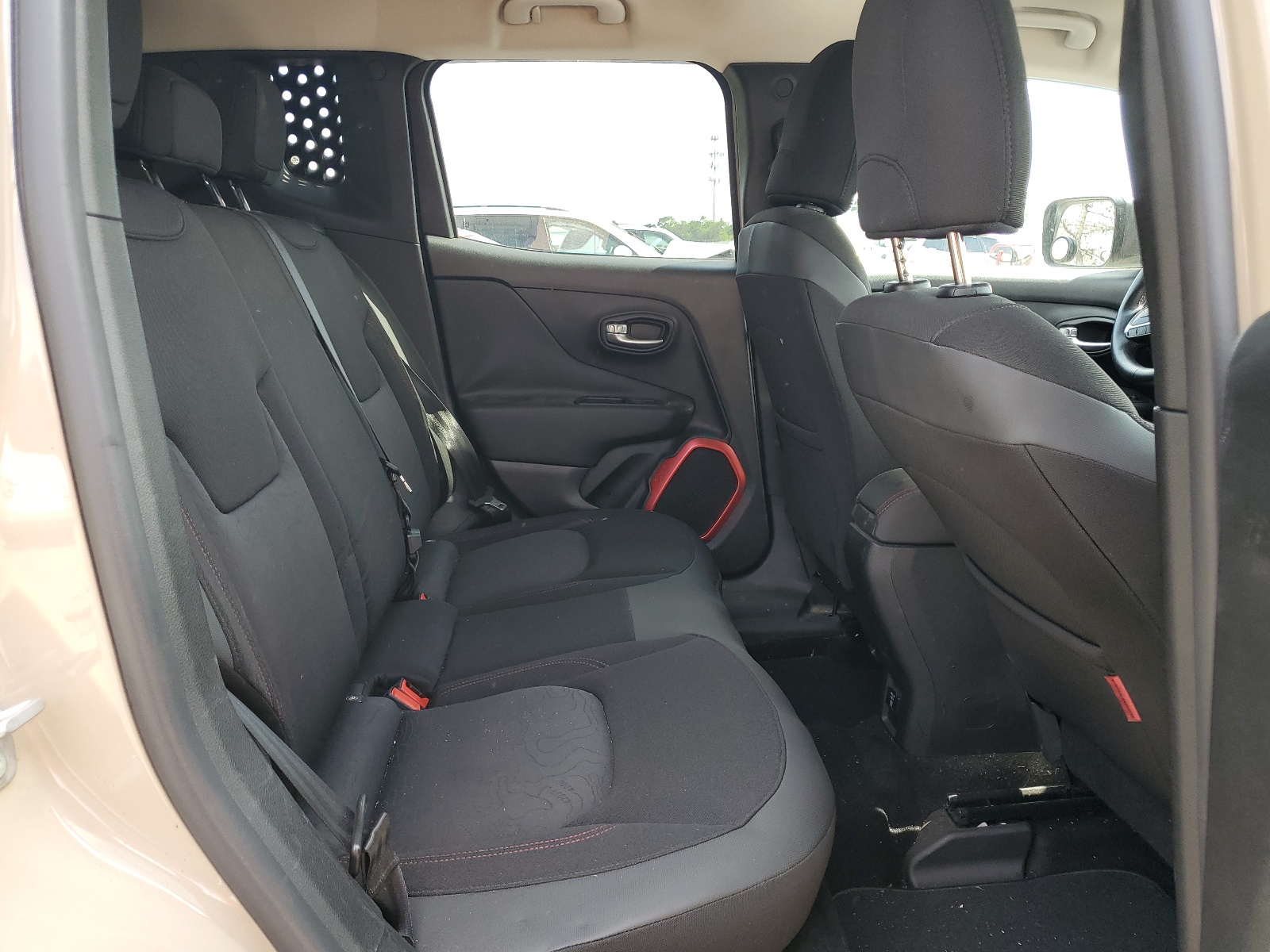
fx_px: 954
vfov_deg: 53.1
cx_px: 635
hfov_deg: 67.3
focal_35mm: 26
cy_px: 476
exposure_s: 1/169
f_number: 1.5
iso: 50
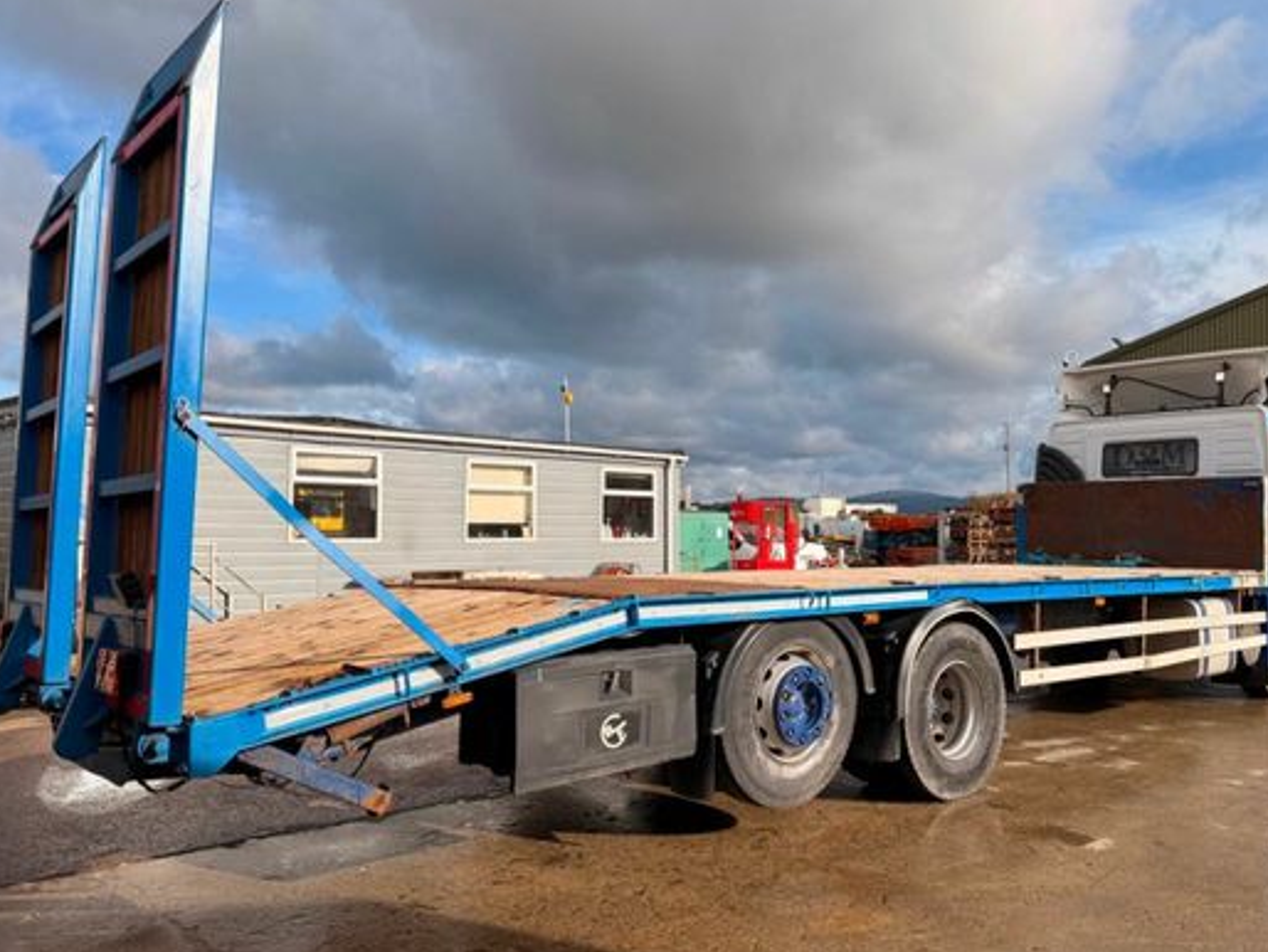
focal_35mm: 28
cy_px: 493
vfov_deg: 49.8
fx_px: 1026
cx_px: 720
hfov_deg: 63.2
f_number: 1.78
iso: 80
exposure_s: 1/3425
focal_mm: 6.76
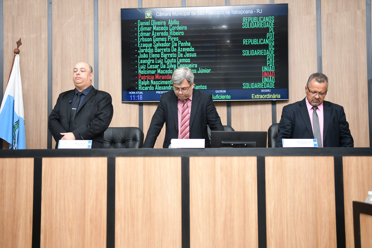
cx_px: 186
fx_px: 475
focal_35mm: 46
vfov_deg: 29.2
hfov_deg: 42.7
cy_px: 124
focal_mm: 31
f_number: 2
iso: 280
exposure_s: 1/160
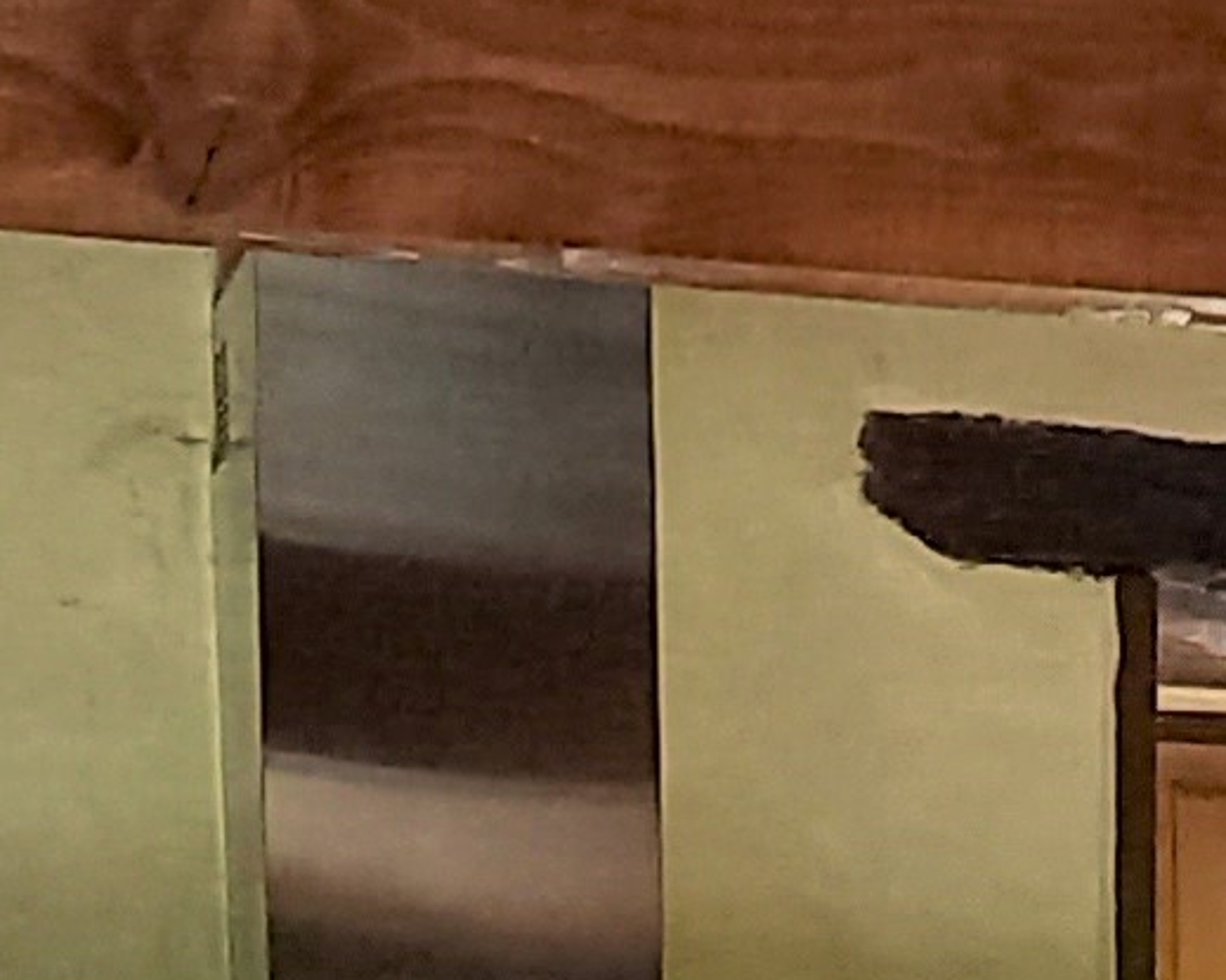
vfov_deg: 7.9
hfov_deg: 9.6
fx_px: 6820
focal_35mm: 188
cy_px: 1906
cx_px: 2362
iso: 400
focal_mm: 4.65
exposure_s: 1/24
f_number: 1.8
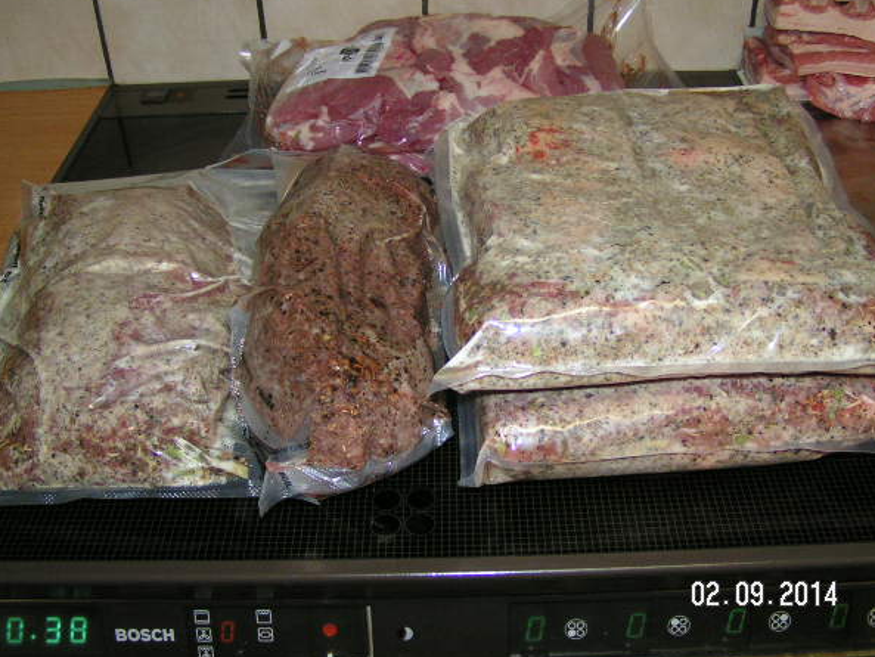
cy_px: 309
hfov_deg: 45.8
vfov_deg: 35.1
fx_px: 1037
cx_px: 446
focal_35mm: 41
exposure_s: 1/40
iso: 200
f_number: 2.8
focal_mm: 5.8
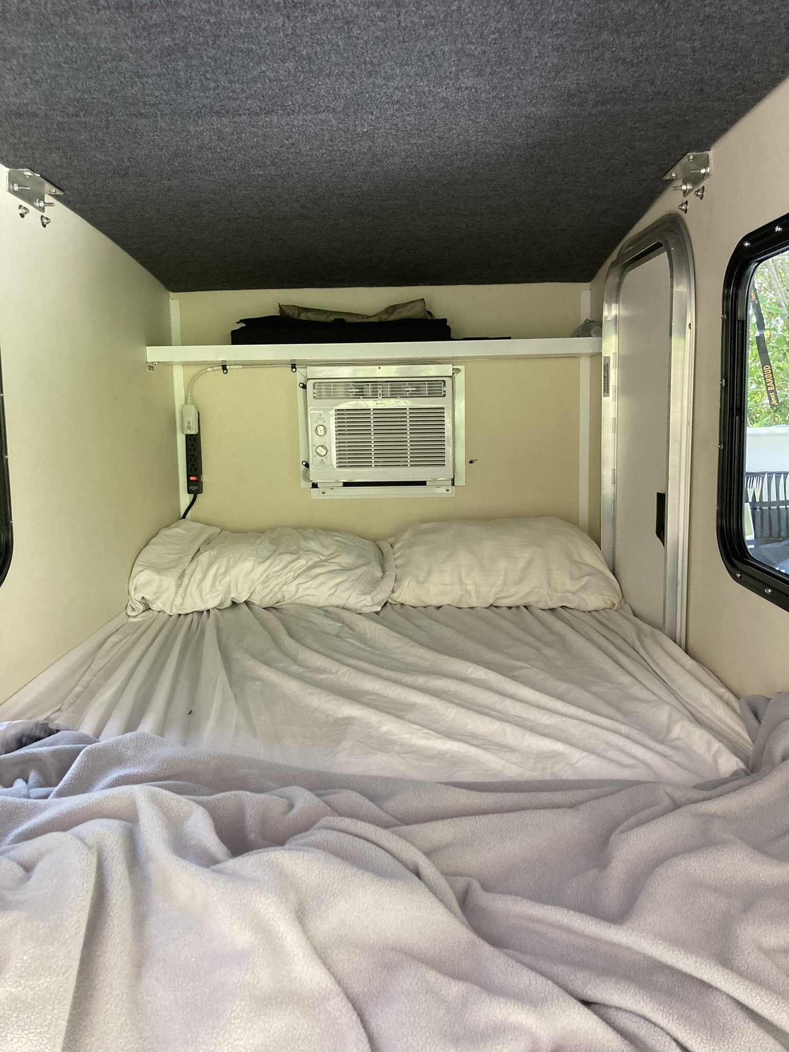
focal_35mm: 28
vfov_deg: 63.4
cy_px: 526
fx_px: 851
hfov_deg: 49.7
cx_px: 394
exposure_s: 1/60
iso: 250
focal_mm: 3.99
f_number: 1.8
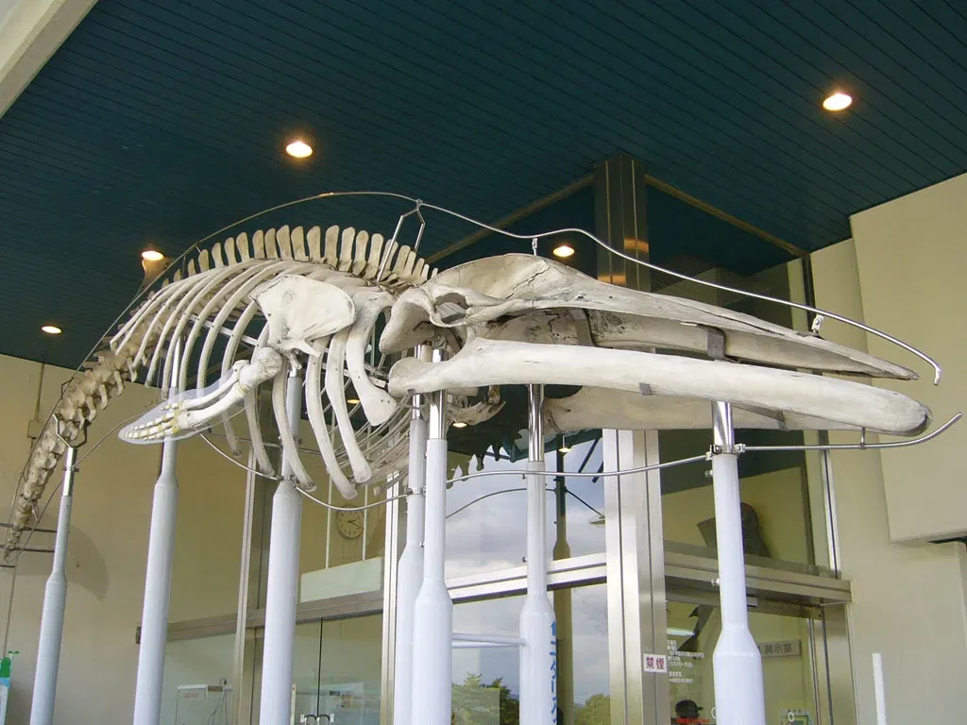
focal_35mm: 35
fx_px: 978
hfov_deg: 52.6
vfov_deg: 40.7
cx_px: 484
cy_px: 362
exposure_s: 1/125
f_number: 2.8
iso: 80
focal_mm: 5.8
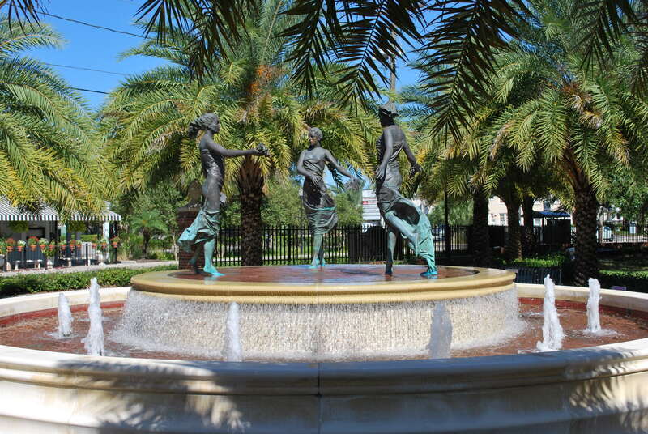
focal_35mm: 44
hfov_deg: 44.9
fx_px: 784
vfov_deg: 30.9
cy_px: 217
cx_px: 324
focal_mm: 29
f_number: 8
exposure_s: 1/250
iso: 100
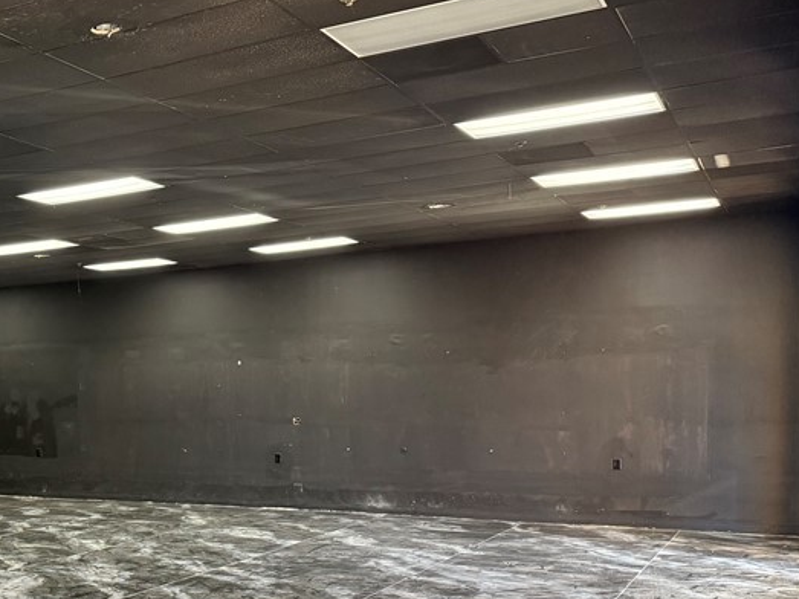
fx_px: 1085
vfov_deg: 30.4
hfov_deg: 36.8
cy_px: 445
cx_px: 21
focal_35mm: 47
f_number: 1.78
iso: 320
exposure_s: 1/60
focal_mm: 6.76
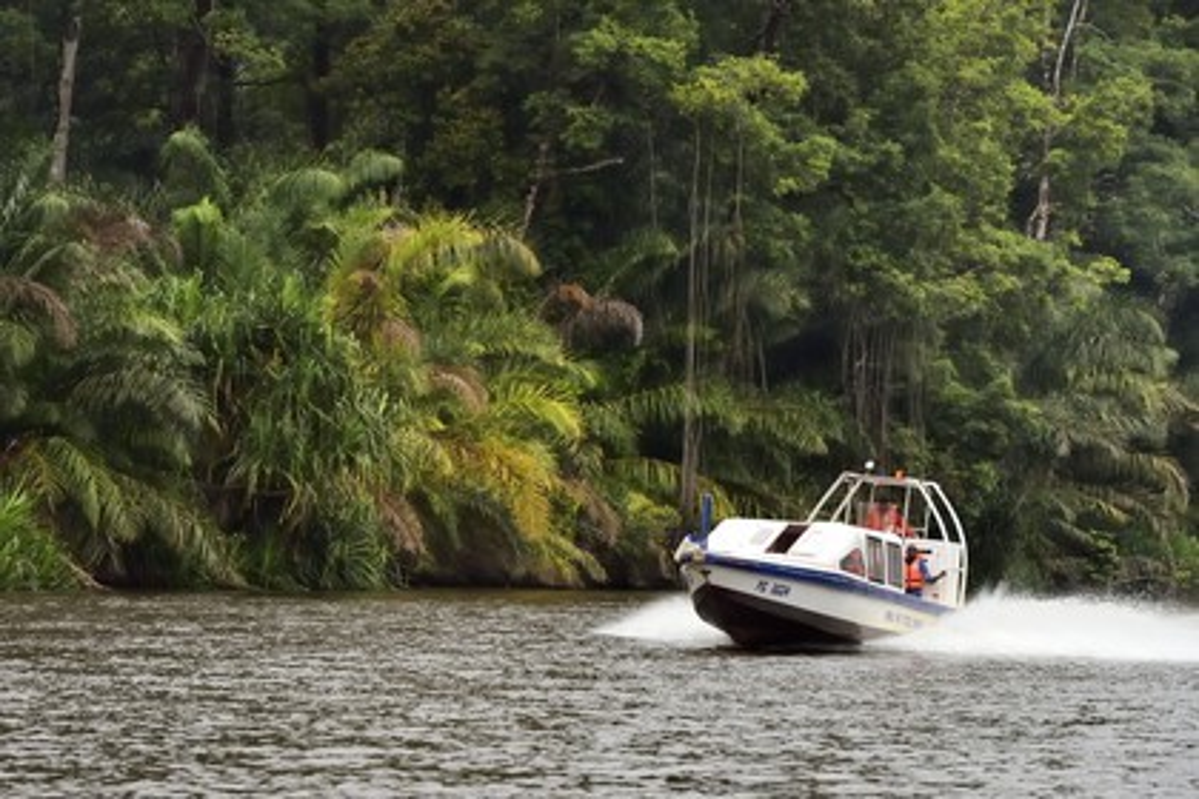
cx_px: 600
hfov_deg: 12.8
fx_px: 5328
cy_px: 400
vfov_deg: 8.6
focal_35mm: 160
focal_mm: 160
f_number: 9
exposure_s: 1/800
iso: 800
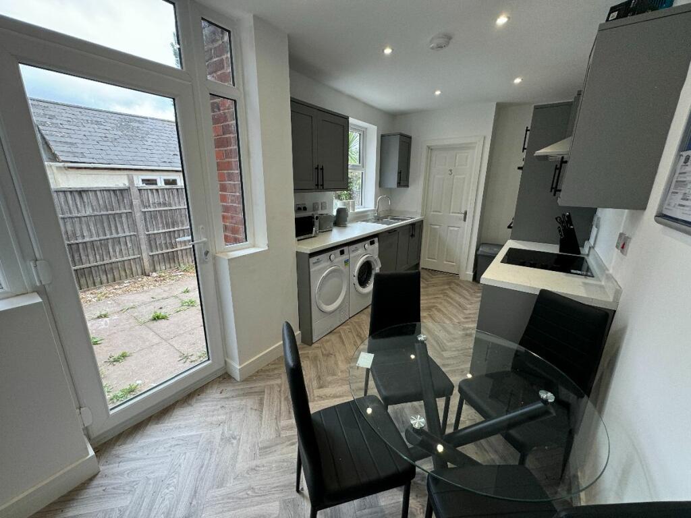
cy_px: 259
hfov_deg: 102.1
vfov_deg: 85.7
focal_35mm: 14
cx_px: 346
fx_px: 279
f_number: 2.2
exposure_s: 1/100
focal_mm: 2.22
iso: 100
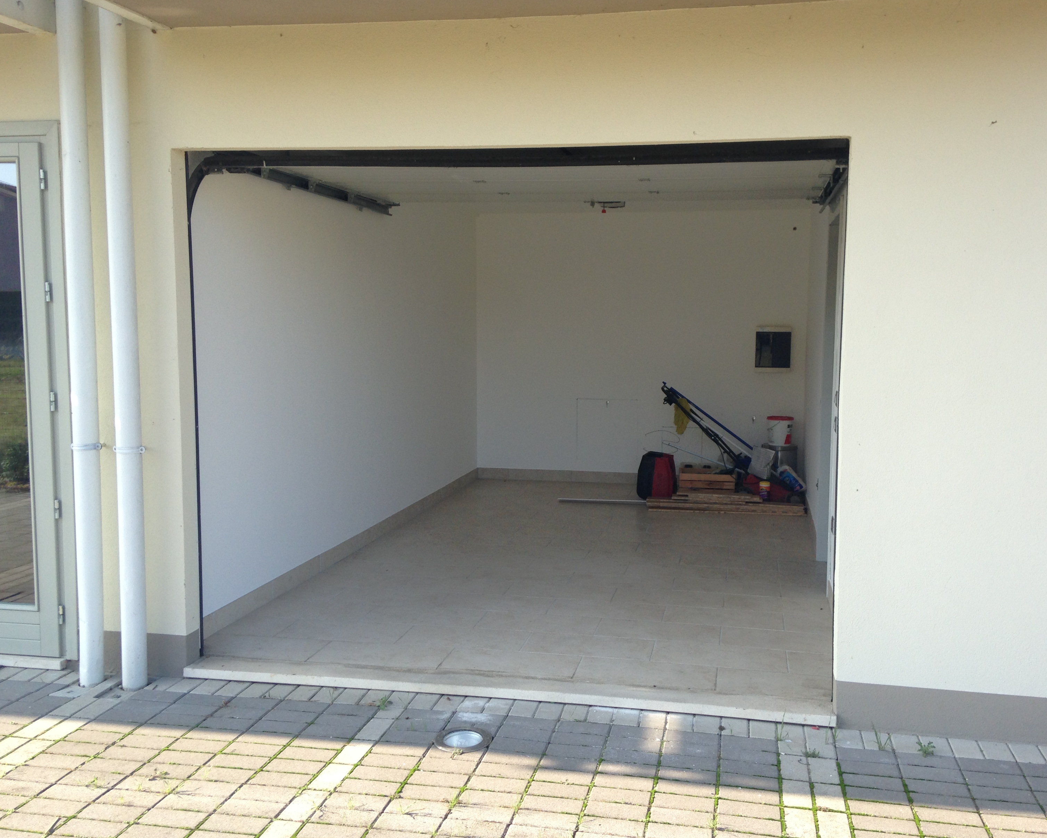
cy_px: 419
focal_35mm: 35
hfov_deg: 51.5
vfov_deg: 42.2
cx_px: 562
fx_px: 1085
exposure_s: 1/382
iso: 50
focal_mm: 4.12
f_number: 2.4
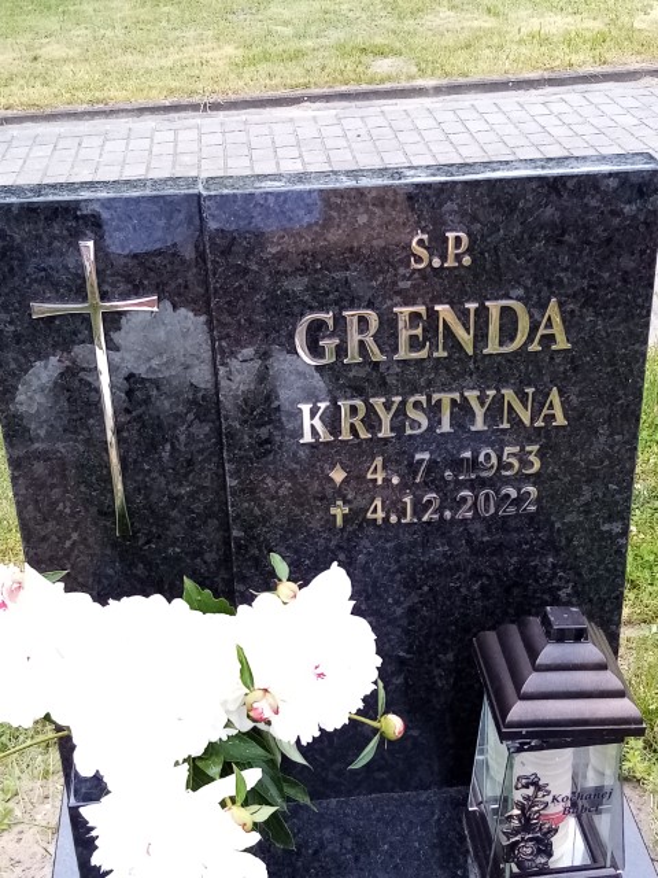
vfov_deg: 67.3
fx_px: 659
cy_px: 439
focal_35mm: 26
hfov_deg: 53.1
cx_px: 329
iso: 104
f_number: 1.8
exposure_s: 1/222
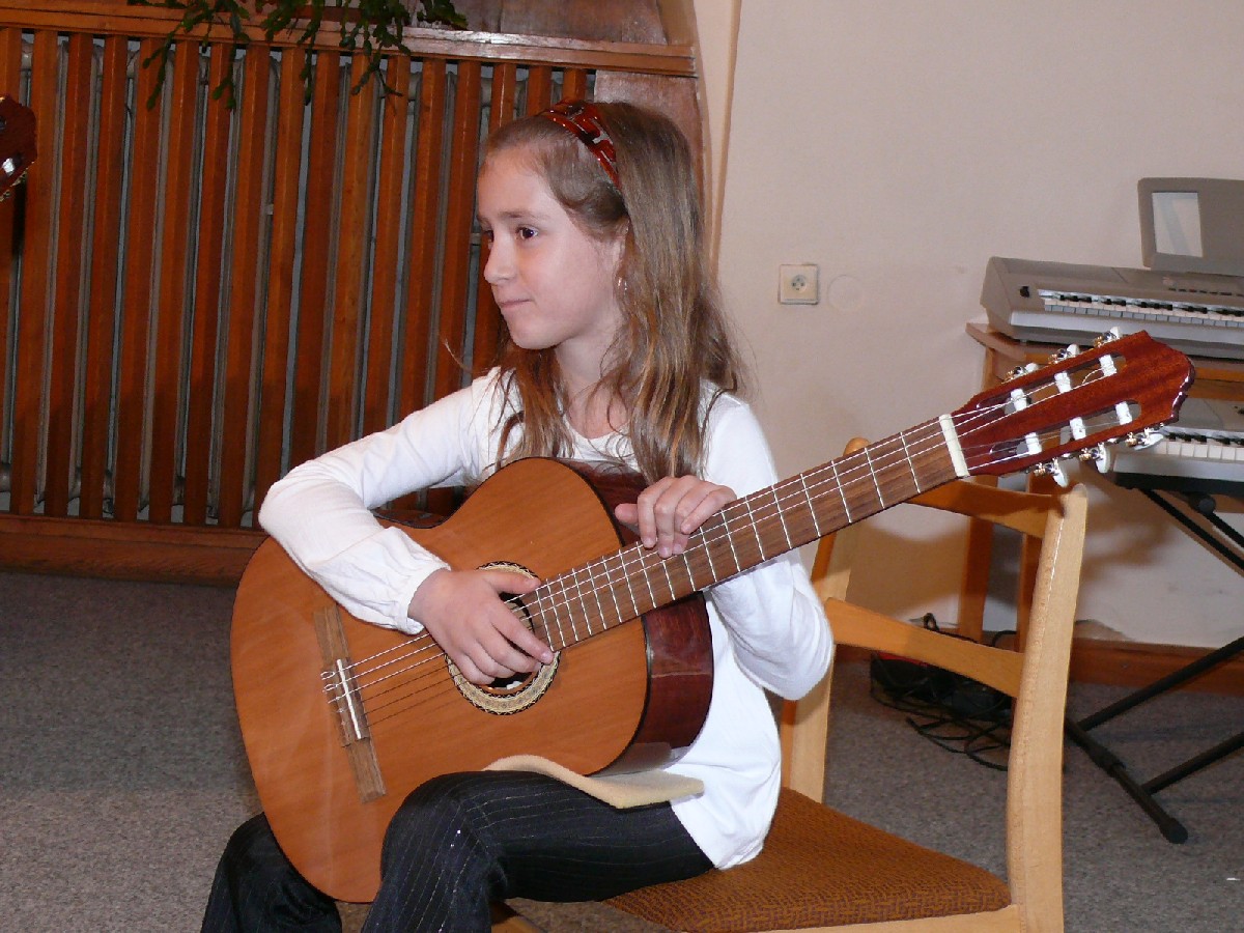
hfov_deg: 27.0
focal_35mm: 72
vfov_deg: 20.4
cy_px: 466
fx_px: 2587
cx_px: 622
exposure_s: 1/30
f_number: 3.2
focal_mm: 11.1
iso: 200
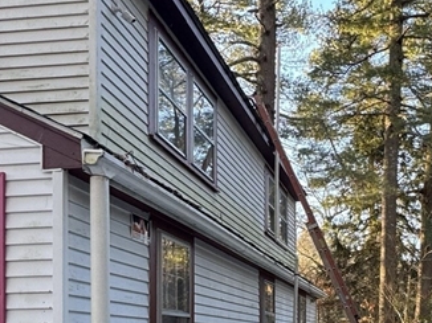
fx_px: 549
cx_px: 326
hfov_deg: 41.6
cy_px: 342
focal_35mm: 44
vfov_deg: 30.0
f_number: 2.2
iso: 100
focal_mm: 2.22
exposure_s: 1/99
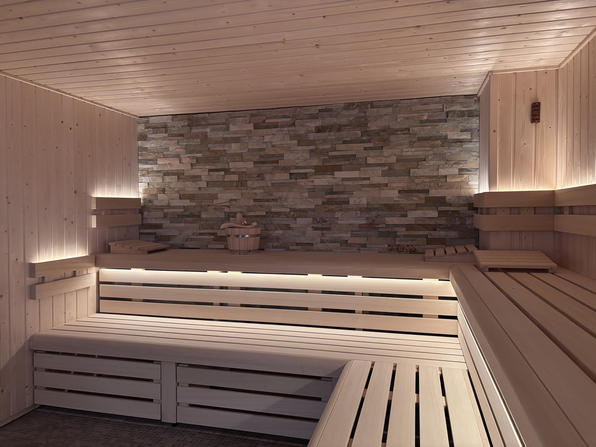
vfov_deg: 53.1
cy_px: 224
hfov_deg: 67.3
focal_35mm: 26
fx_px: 448
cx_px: 298
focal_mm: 5.96
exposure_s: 1/50
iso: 500
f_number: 1.6
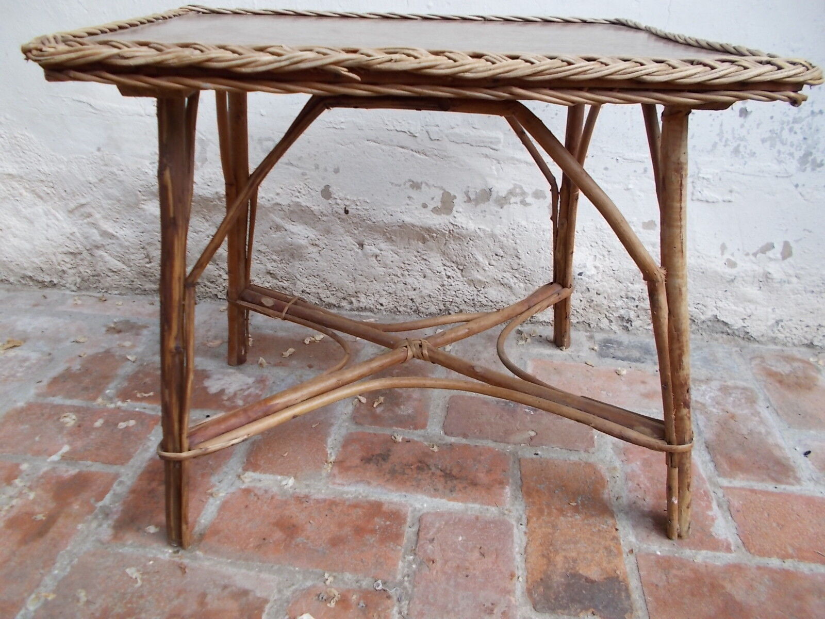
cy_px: 310
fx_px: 620
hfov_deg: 67.3
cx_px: 412
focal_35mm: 26
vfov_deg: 53.1
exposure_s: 1/50
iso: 80
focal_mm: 4.6
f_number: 3.2
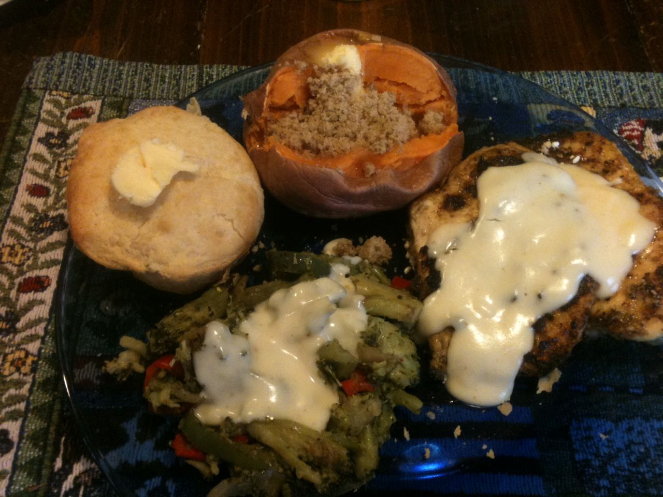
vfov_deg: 40.7
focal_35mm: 35
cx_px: 332
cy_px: 248
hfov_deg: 52.6
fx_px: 670
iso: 160
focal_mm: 3.85
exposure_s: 1/15
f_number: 2.8
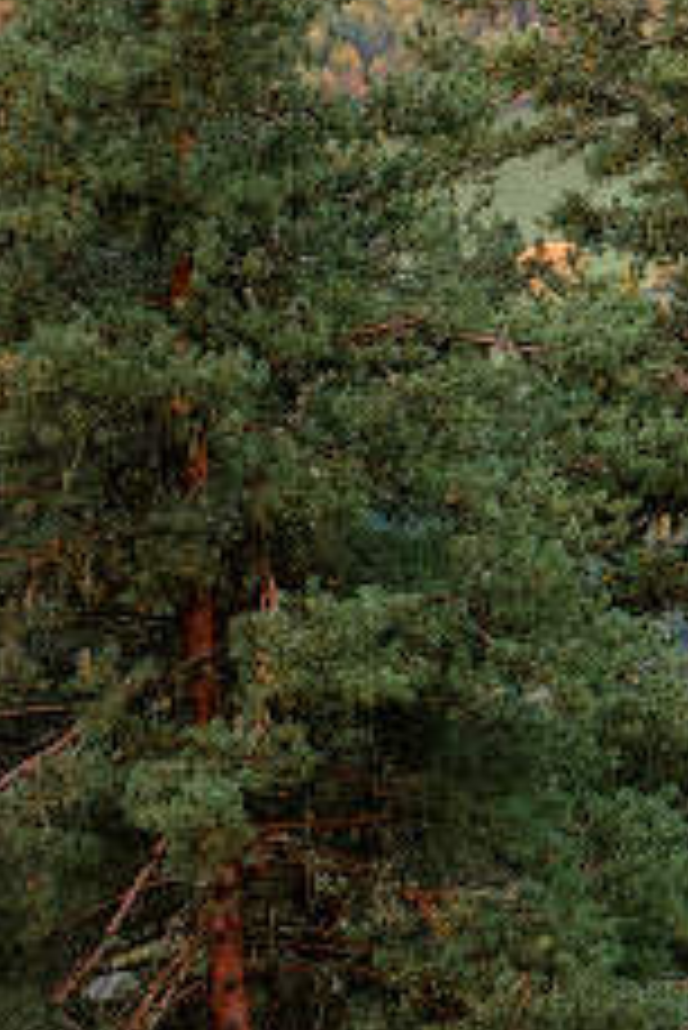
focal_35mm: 214
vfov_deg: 9.6
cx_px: 2455
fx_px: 6125
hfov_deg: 5.7
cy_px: 191
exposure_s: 1/80
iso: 500
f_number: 11
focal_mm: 23
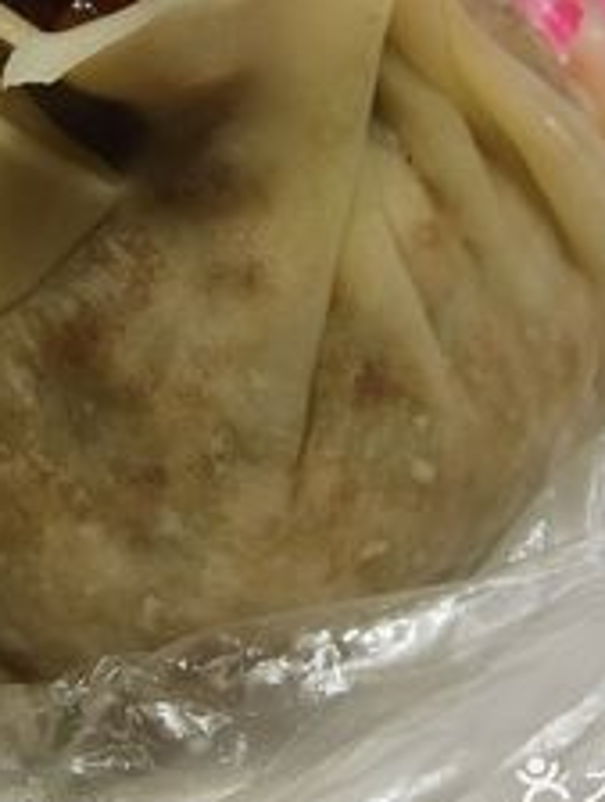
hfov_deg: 27.0
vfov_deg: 33.0
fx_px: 1254
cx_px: 208
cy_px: 29
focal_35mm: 54
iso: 64
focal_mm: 2.26
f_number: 2.2
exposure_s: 1/100
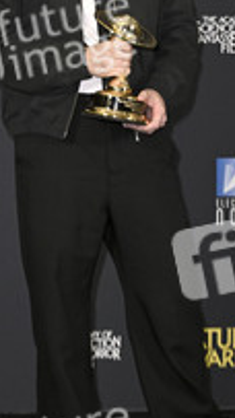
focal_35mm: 103
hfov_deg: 11.7
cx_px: 91
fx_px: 1142
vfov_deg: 20.7
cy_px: 148
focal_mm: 50
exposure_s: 1/320
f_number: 5.6
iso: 2000
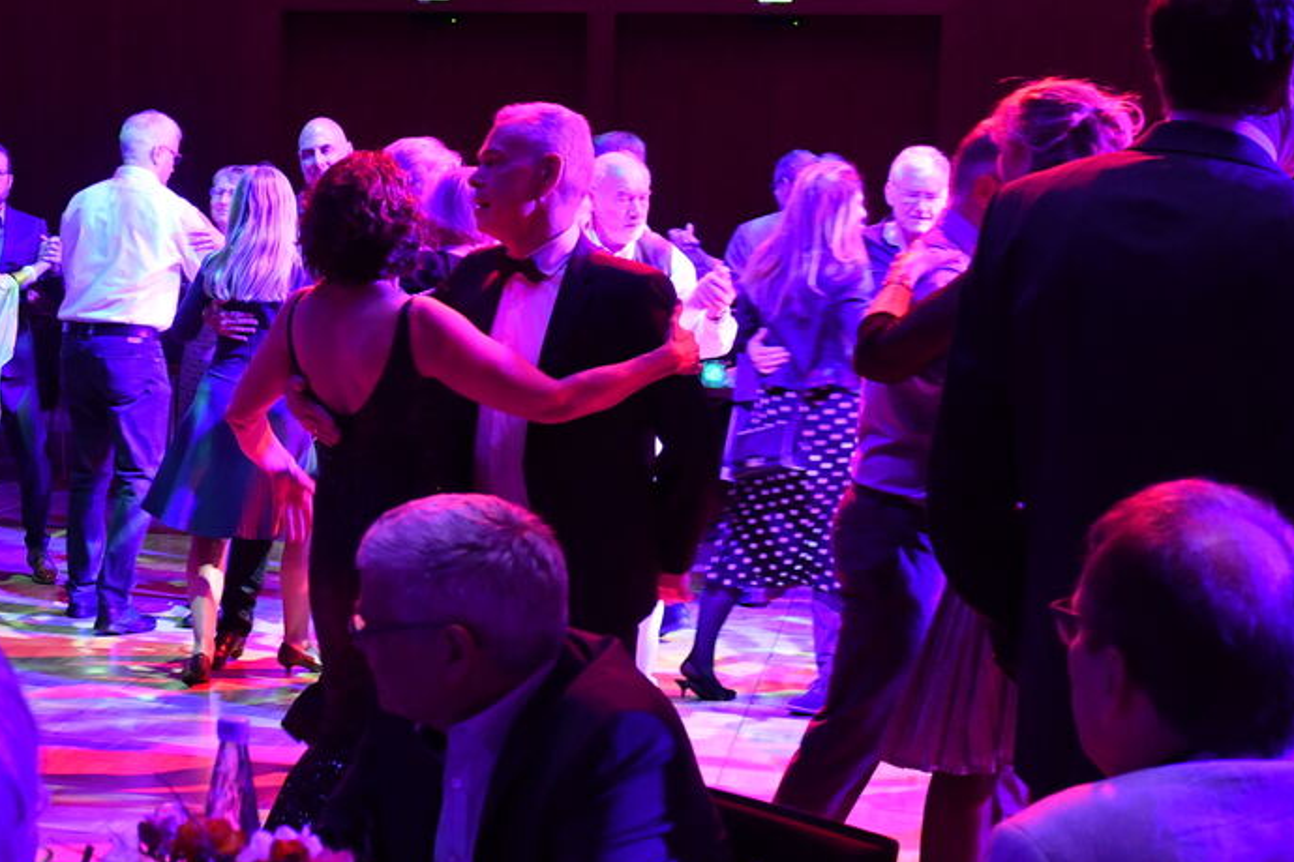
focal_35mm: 73
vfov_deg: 18.7
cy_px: 405
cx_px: 272
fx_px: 2624
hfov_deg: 27.2
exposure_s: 1/60
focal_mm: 28
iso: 2500
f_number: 4
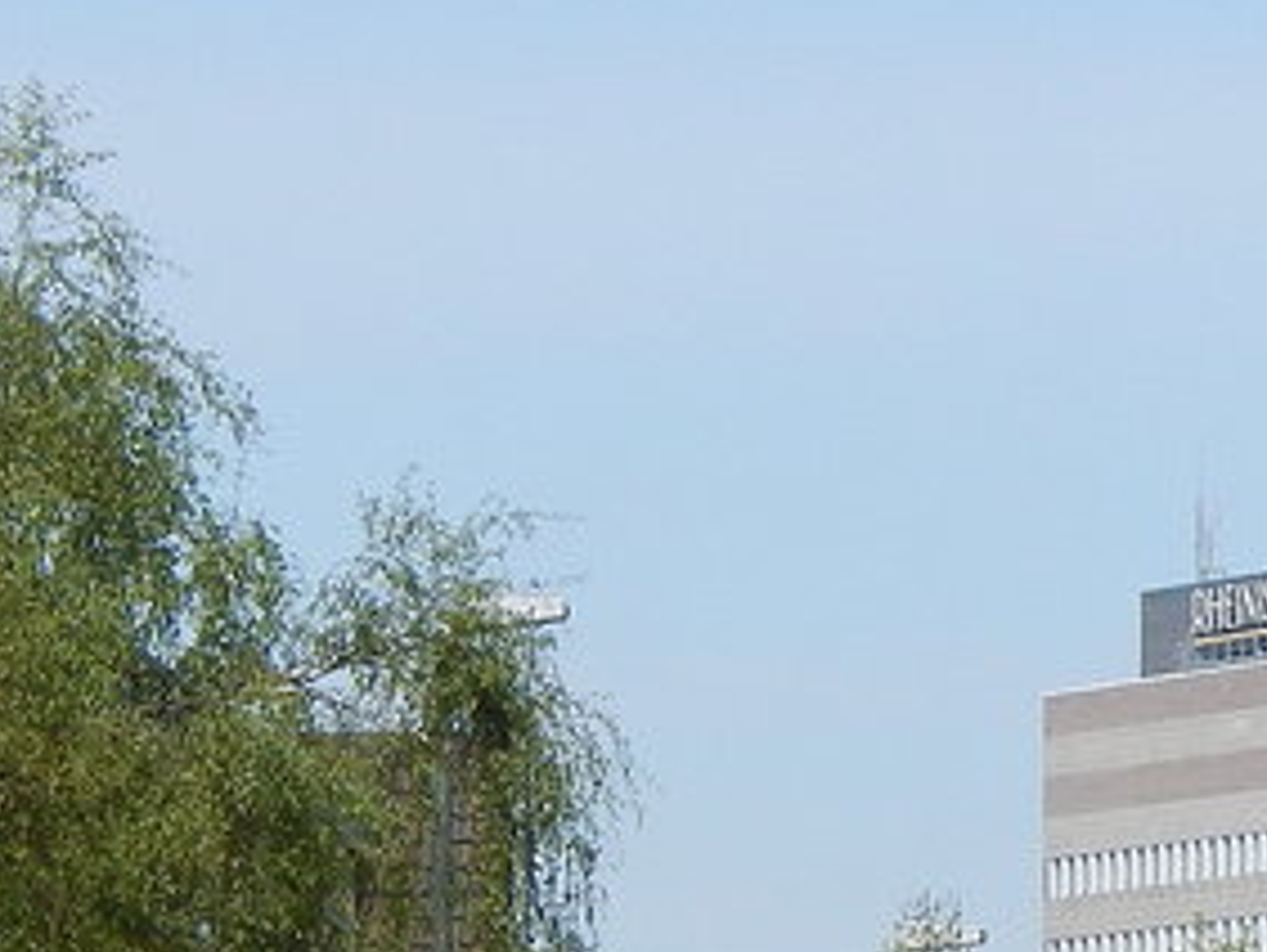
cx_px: 2458
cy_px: 1060
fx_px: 16192
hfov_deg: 4.4
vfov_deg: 3.4
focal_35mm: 442
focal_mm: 18.7
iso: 125
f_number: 4.5
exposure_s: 1/1000
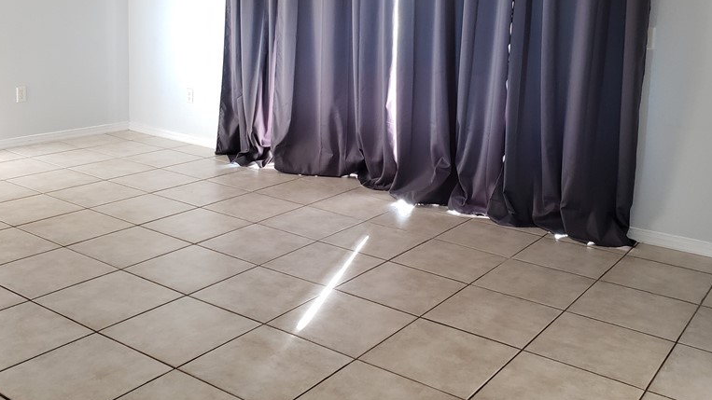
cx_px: 351
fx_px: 717
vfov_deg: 30.4
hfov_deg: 52.8
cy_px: 81
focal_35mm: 38
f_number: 2.4
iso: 320
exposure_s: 1/30
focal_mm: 4.3
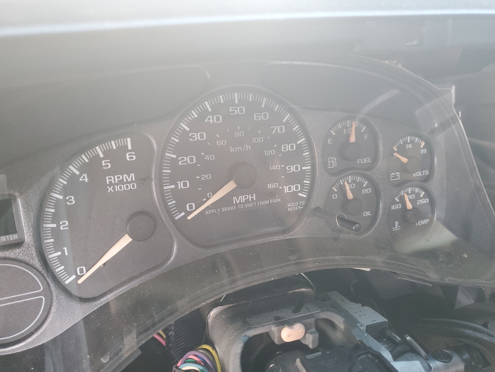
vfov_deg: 51.3
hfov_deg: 65.3
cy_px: 193
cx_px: 250
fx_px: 386
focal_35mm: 27
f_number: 1.5
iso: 115
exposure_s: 1/60.2
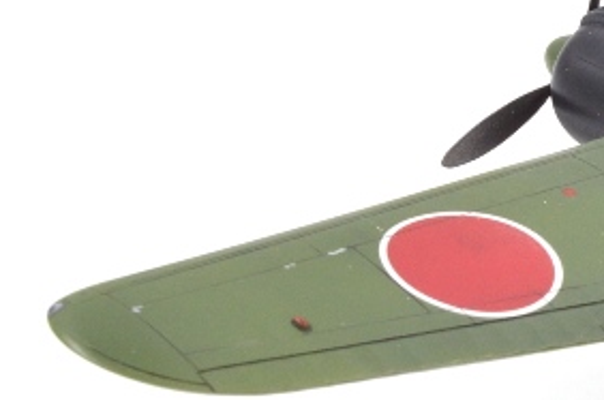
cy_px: 82
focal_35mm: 218
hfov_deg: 9.1
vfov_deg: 6.3
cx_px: 1067
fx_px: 3651
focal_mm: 40
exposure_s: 1/50
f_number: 20
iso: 400
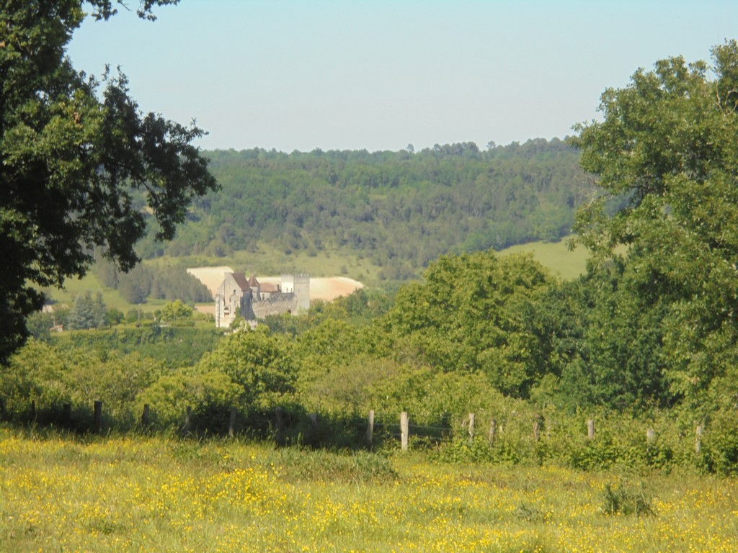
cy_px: 276
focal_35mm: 156
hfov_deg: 12.7
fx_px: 3326
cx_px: 369
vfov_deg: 9.5
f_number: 6.5
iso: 100
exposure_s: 1/200
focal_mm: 27.6
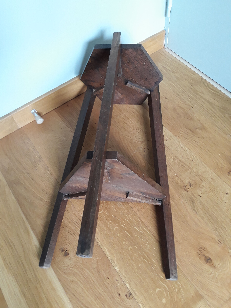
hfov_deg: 51.4
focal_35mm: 27
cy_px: 154
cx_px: 116
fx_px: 240
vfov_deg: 65.3
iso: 200
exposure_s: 1/25
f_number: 1.7
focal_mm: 3.71
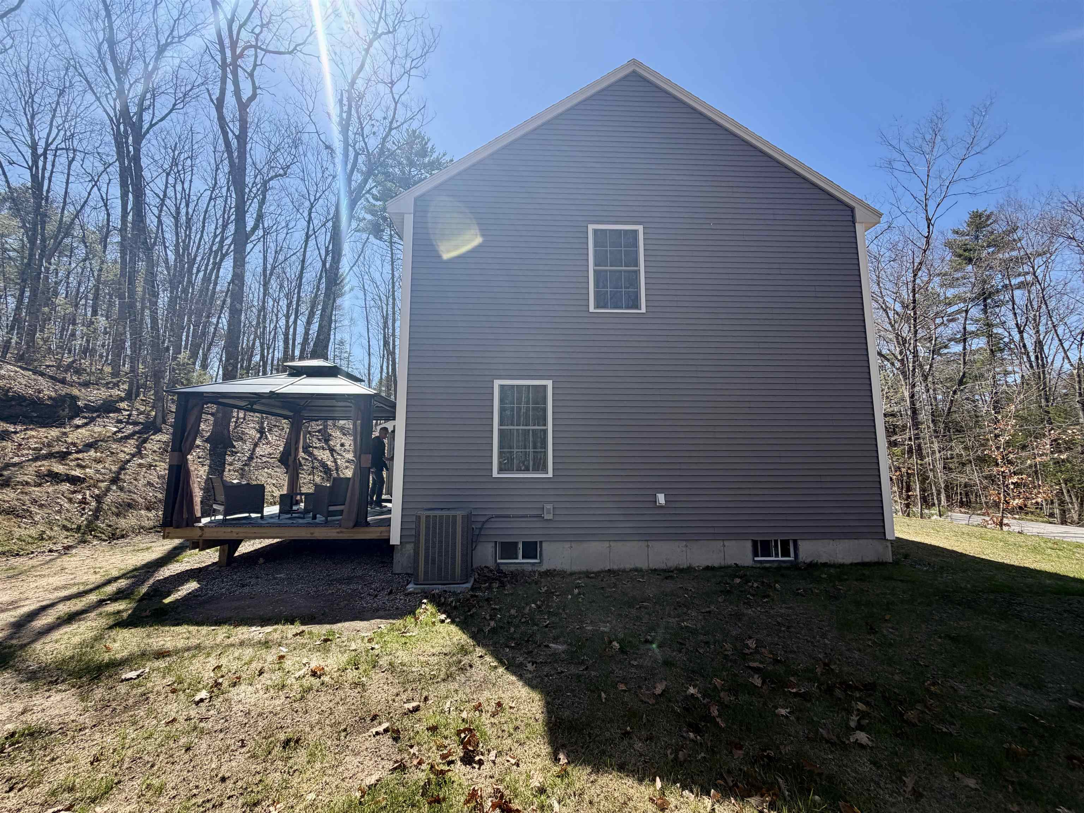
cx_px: 542
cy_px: 406
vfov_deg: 85.7
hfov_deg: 102.1
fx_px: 438
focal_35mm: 14
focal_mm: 2.22
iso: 40
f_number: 2.2
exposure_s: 1/742
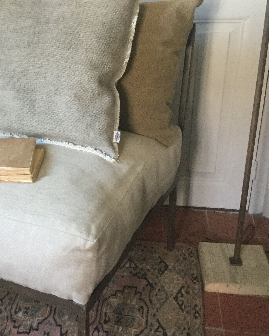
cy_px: 160
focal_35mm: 54
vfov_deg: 34.7
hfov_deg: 27.3
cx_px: 35
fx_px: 537
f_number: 2.4
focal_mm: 3.3
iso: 250
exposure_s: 1/33
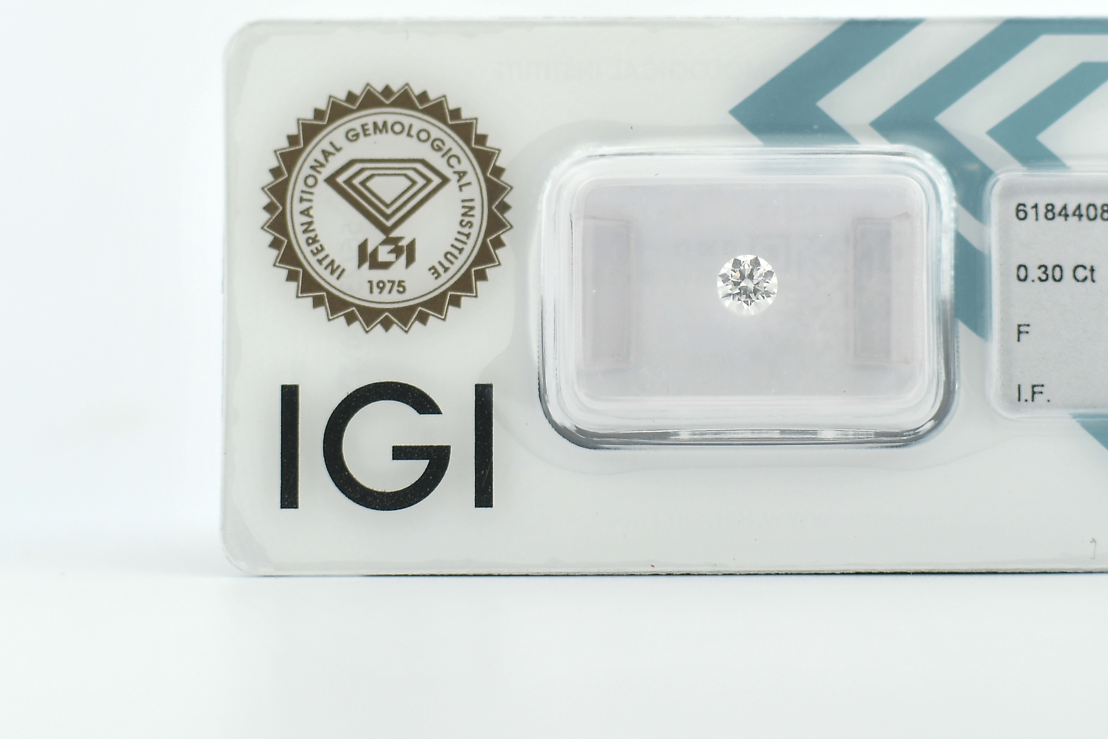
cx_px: 740
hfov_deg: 20.7
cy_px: 288
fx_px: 3016
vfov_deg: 14.0
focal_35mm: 98
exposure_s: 1/320
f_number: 3.2
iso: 63
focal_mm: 35
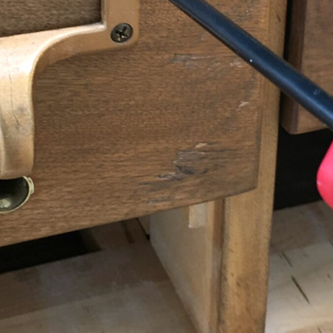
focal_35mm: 97
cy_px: 103
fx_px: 1056
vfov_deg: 17.9
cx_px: 225
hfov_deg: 17.9
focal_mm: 4.15
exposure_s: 1/60
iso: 32
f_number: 2.2
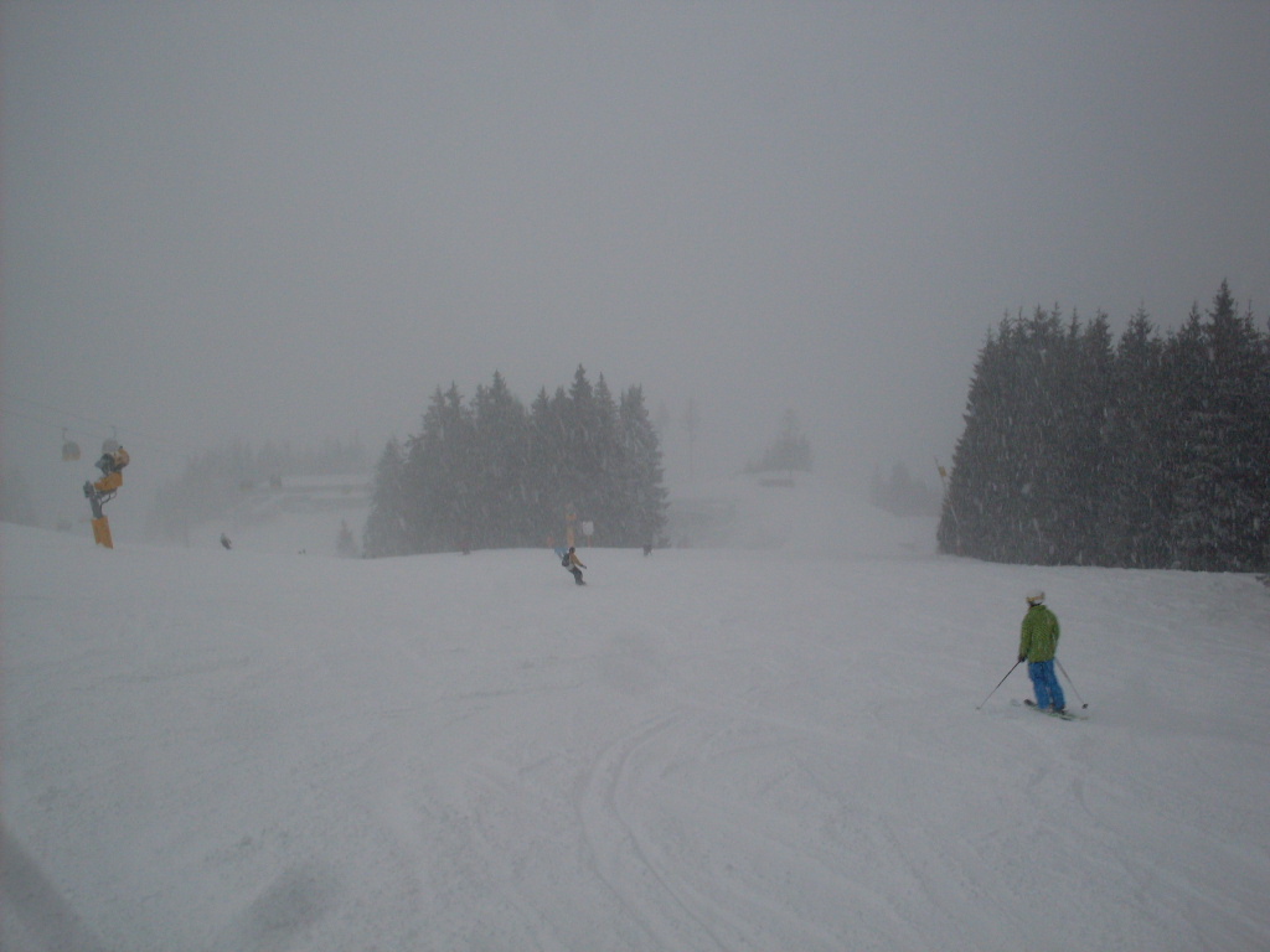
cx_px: 635
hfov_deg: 49.0
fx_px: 1394
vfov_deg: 37.7
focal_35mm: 38
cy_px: 476
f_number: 8.4
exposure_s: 1/90
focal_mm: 6.3
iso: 80
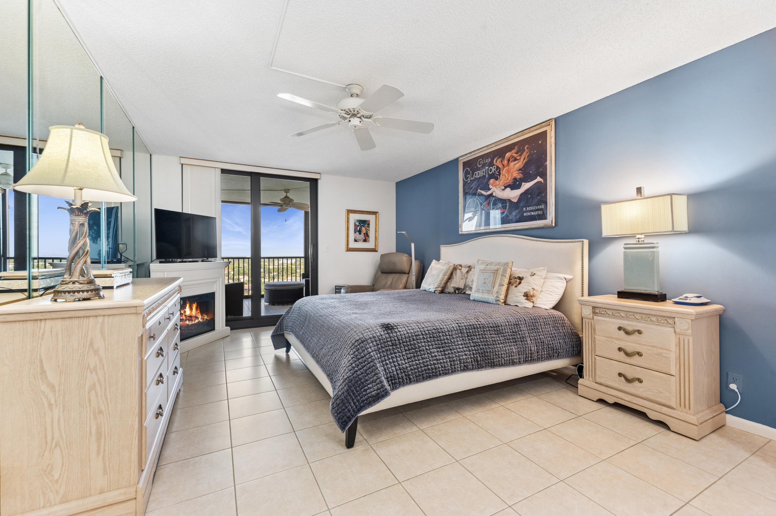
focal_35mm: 15
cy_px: 258
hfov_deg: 100.4
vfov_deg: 77.2
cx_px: 388
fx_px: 323
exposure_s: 1/5
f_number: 8
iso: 100
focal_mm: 15
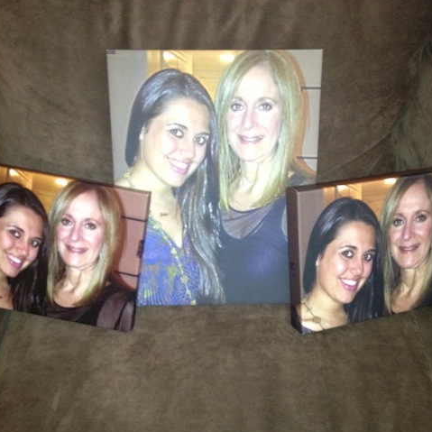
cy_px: 217
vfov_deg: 40.0
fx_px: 593
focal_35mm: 42
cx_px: 225
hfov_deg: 40.0
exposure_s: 1/16
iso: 320
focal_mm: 4.28
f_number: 2.4
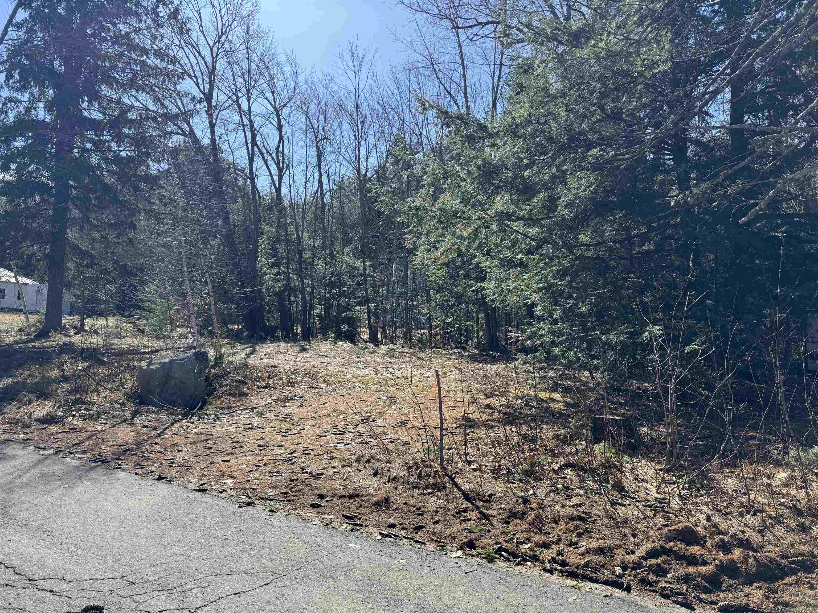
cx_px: 409
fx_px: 567
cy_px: 306
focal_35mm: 24
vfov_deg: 56.8
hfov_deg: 71.6
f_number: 1.78
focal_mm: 6.76
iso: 80
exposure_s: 1/2959
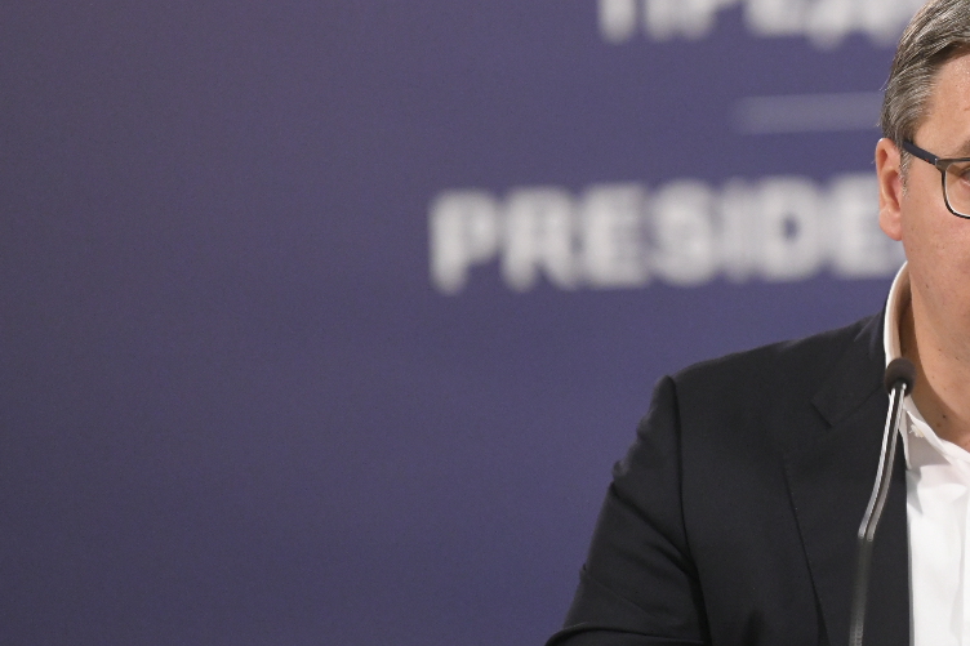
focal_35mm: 431
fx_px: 11610
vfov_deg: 3.2
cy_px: 244
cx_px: 1016
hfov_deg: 4.8
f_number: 2.8
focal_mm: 200
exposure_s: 1/200
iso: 3200
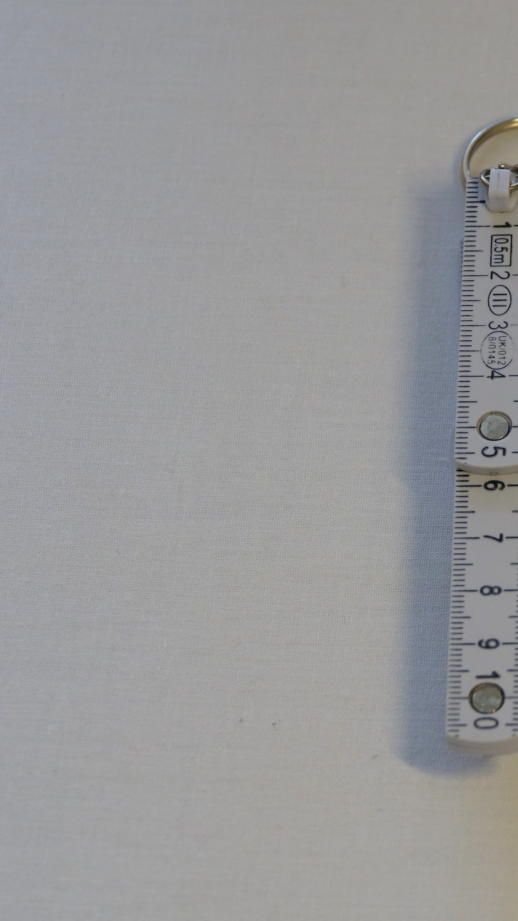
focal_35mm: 213
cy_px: 429
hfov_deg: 5.7
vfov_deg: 10.1
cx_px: 648
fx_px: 5201
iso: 400
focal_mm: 44.93
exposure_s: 1/125
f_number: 4
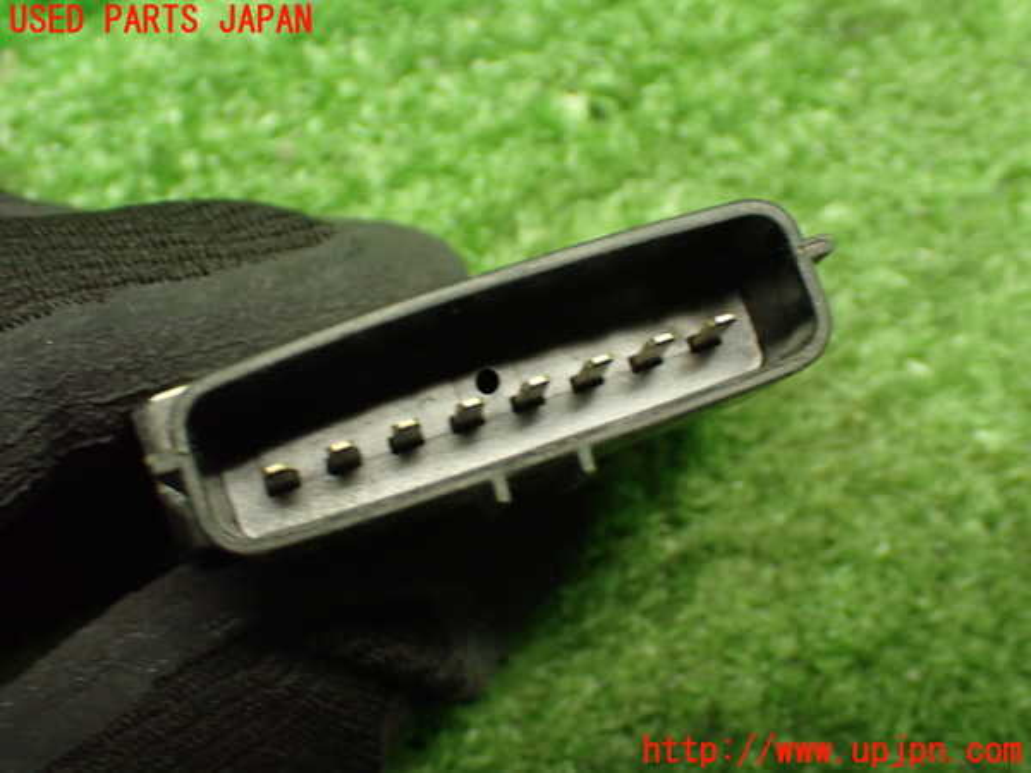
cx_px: 516
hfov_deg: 40.4
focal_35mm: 47
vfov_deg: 30.9
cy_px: 386
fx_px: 1400
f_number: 3.1
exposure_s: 1/50
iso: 1000
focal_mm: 8.4
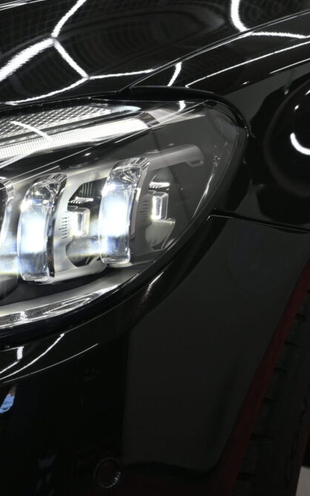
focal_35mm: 77
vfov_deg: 26.9
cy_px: 245
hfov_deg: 16.3
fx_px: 1037
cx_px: -63
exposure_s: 1/250
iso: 400
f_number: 8
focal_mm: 33
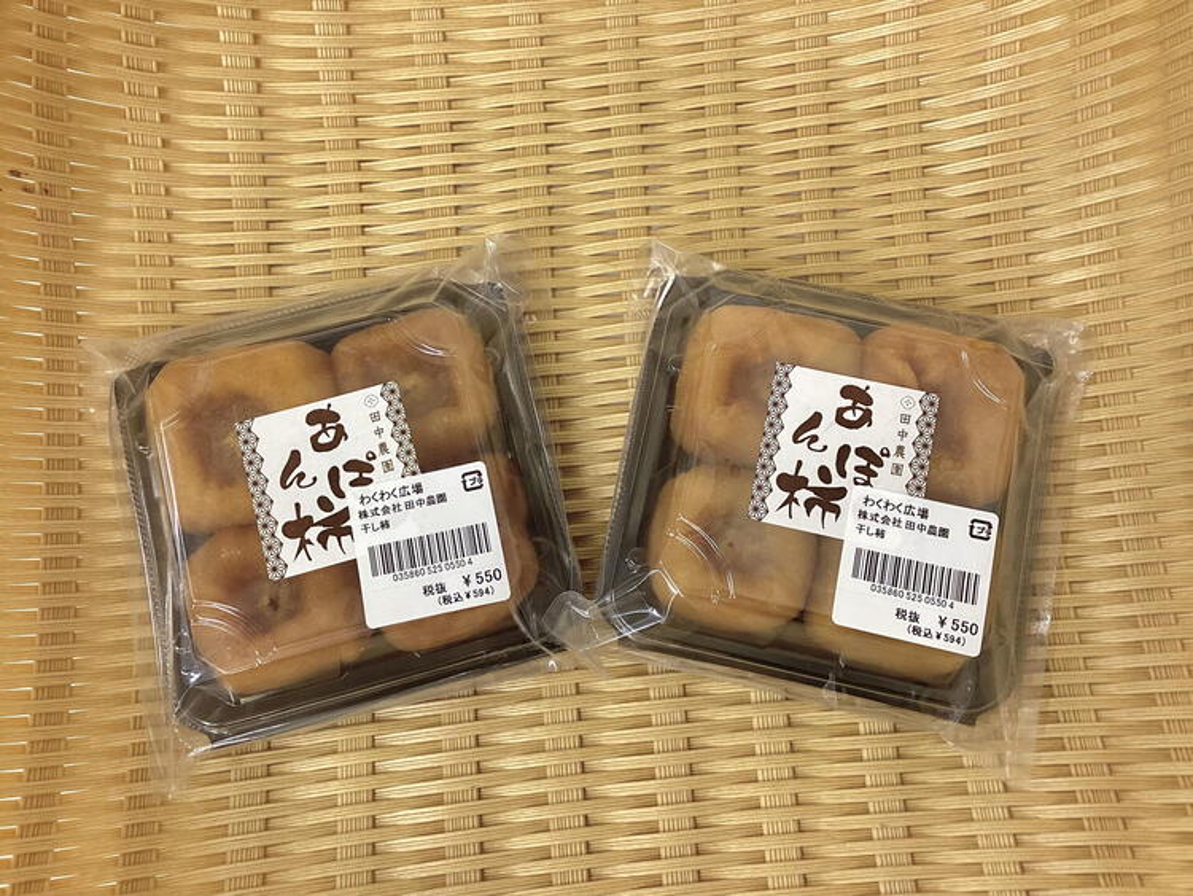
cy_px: 448
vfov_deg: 45.5
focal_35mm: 31
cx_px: 596
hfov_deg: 58.3
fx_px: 1069
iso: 100
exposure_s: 1/60
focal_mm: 3.3
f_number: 2.4
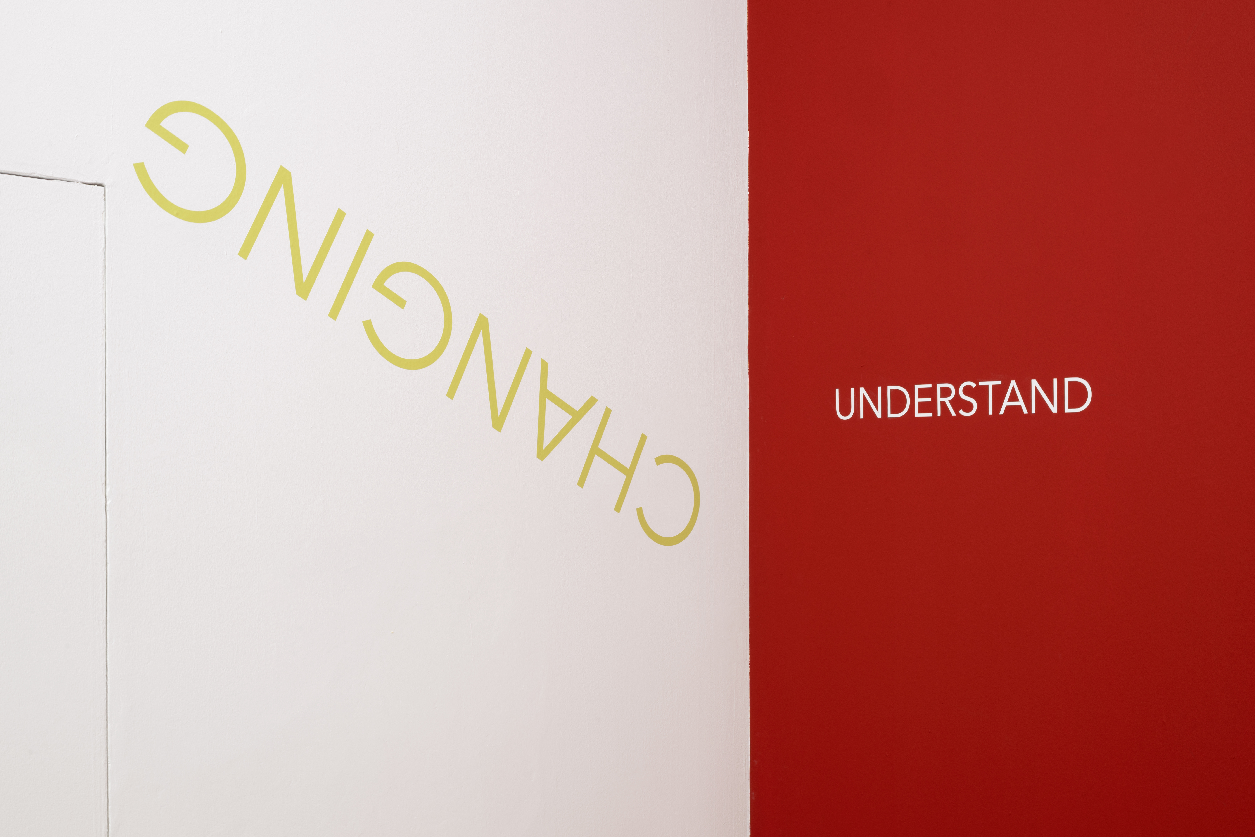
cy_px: 418
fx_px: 1464
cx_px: 628
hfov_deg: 46.4
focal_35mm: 42
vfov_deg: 31.9
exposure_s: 1.6
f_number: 16
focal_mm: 42
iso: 64
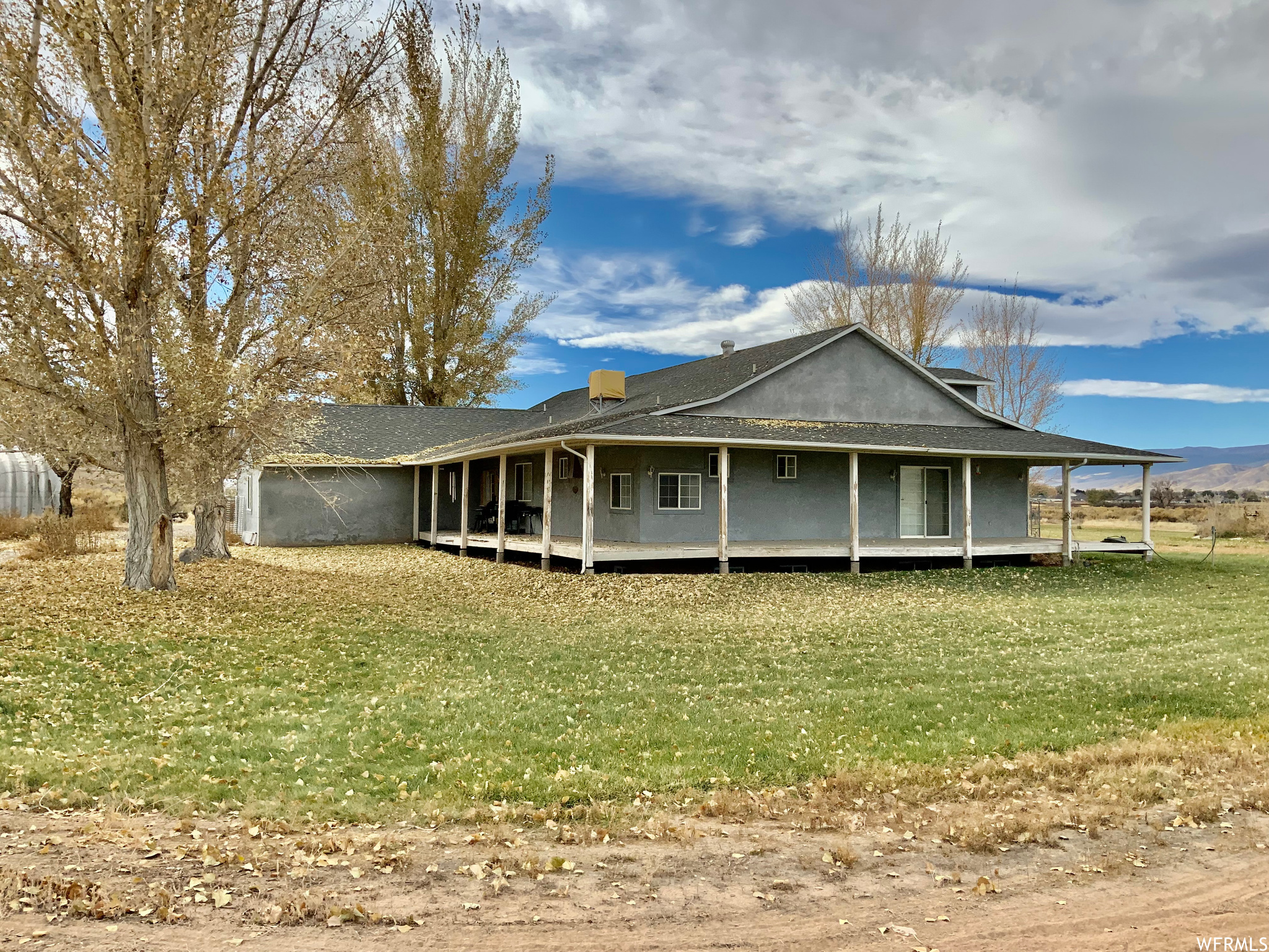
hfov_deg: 61.7
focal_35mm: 29
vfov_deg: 48.2
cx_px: 634
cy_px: 476
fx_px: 1063
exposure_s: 1/1984
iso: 16
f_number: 1.8
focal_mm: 3
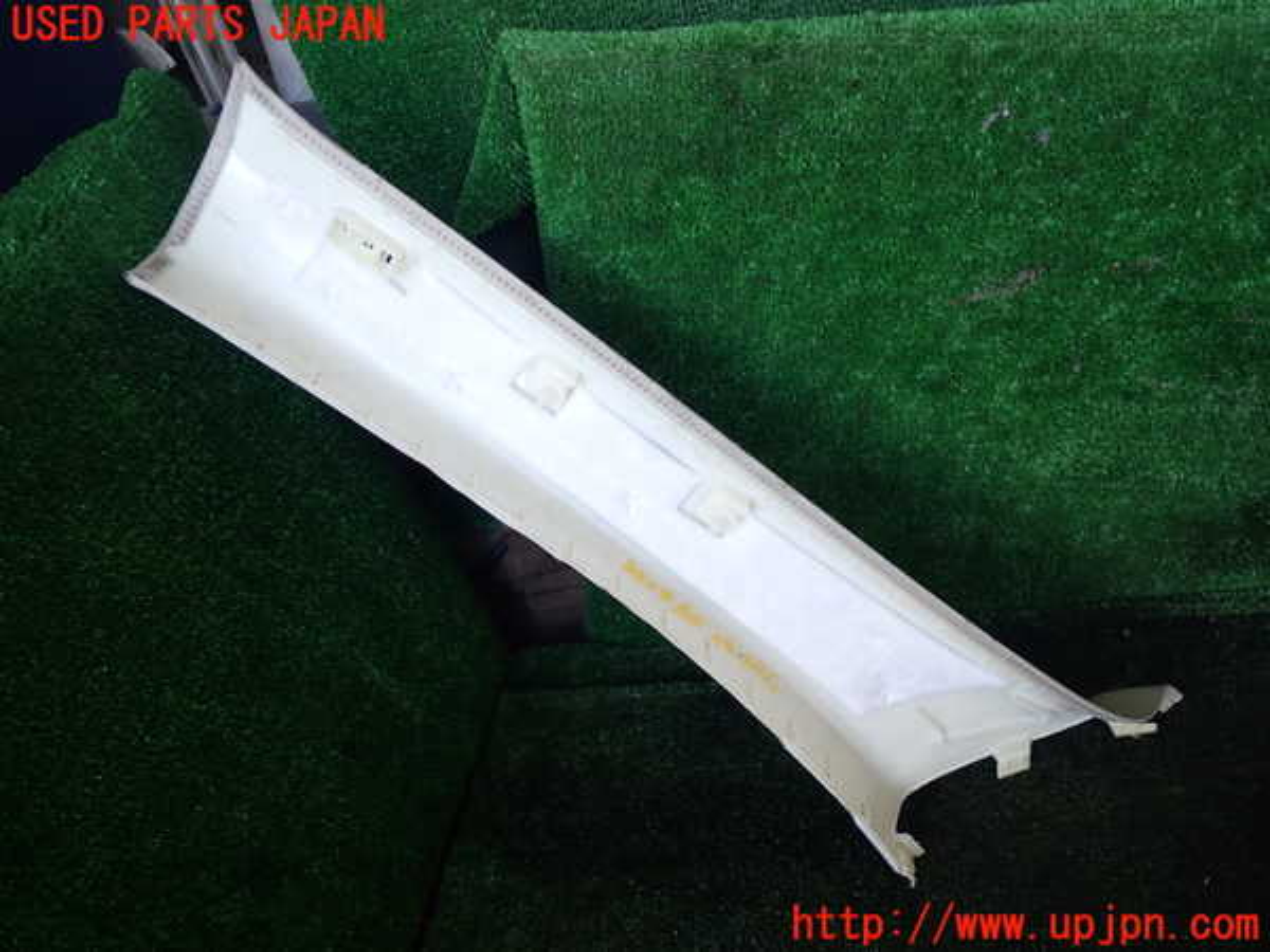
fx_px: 1101
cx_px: 635
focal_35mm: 30
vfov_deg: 46.8
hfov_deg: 60.0
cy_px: 476
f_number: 2.3
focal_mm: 5.4
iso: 100
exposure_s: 1/80
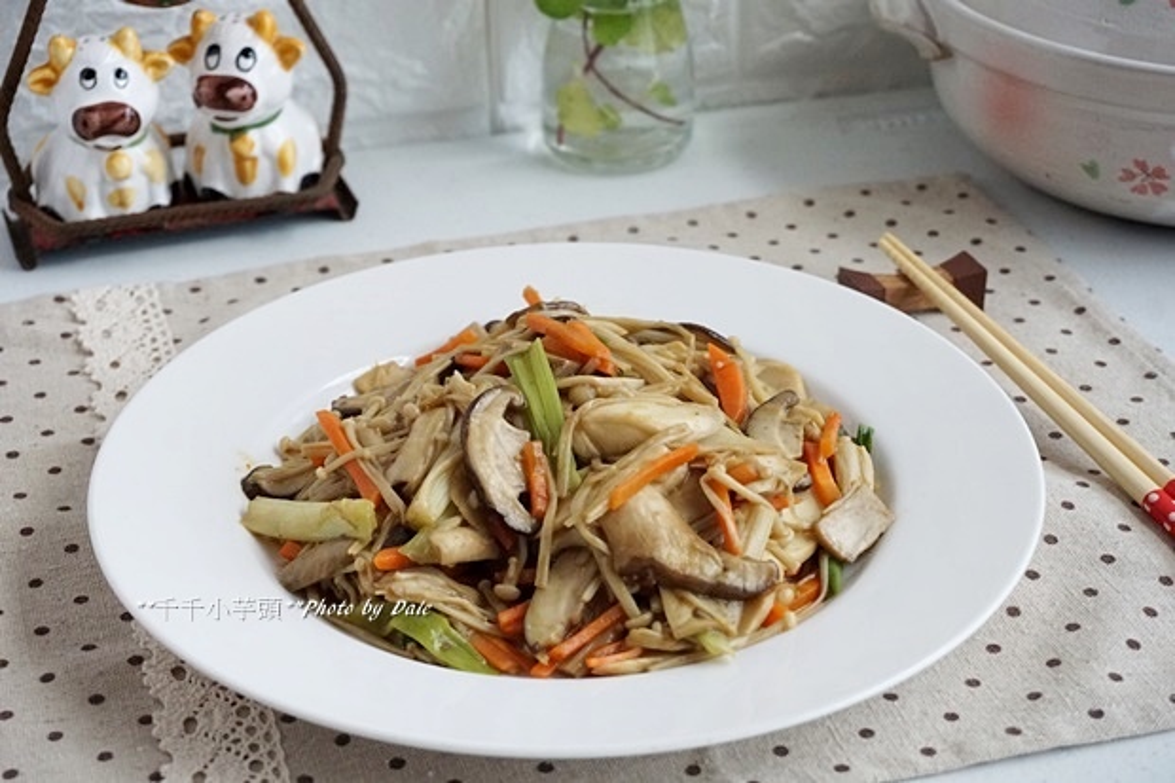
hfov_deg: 31.9
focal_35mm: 63
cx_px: 588
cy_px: 392
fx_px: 2056
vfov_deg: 21.6
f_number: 6.3
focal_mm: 42
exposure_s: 1/80
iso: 1600
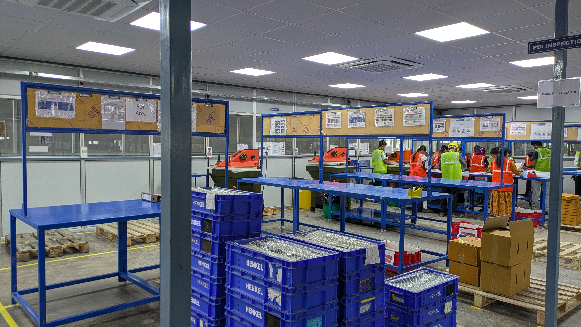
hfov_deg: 67.9
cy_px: 171
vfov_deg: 41.5
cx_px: 298
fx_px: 431
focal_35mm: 28
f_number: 1.89
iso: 77
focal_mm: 5.43
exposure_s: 1/50
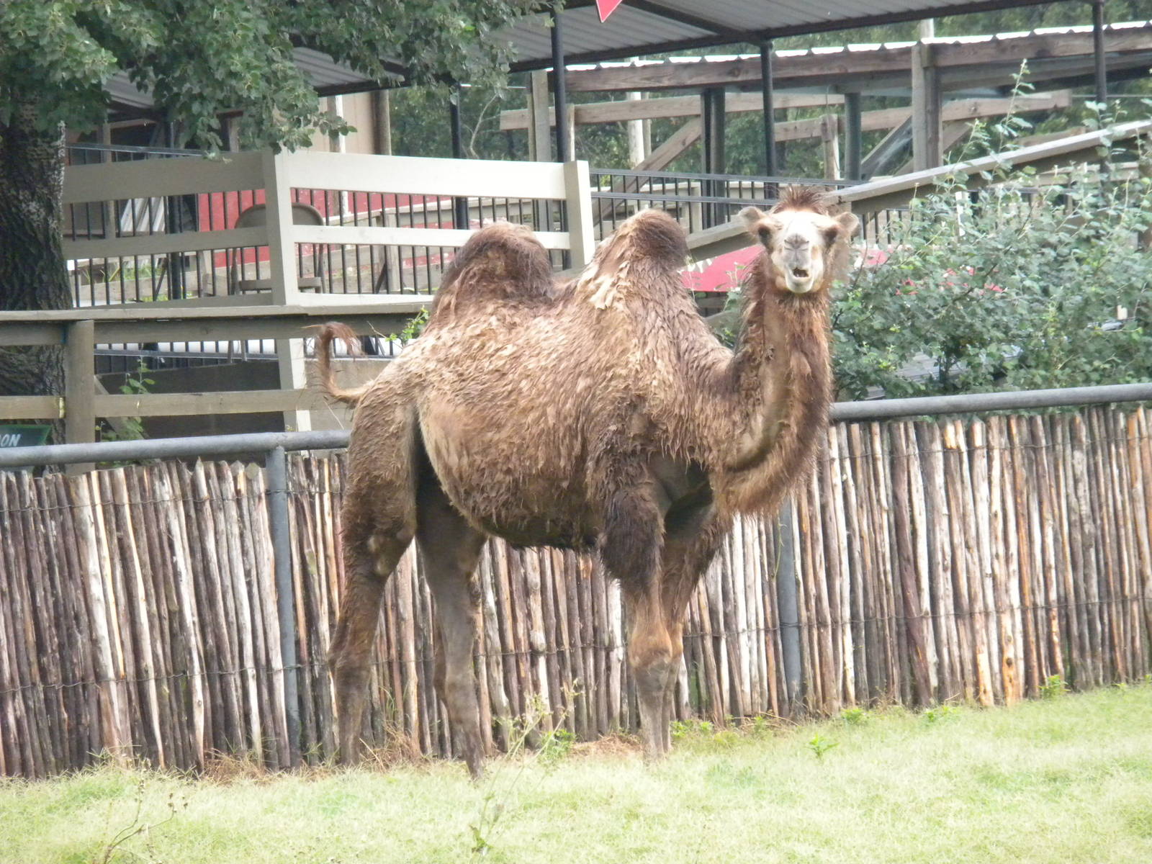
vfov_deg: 6.2
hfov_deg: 8.3
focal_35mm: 238
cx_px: 576
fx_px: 7920
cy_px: 432
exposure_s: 1/365
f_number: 5.2
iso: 400
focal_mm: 42.1
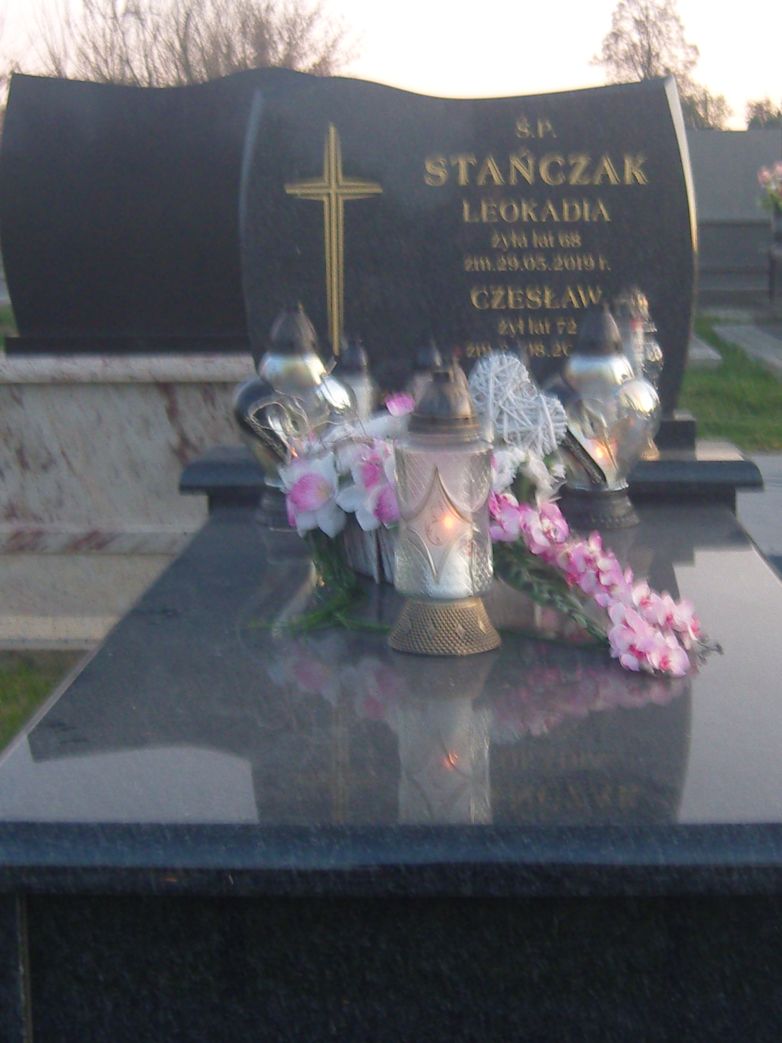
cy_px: 459
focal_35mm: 60
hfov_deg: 24.3
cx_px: 491
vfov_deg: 32.2
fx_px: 1808
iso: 200
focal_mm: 7.3
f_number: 2.8
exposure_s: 1/13
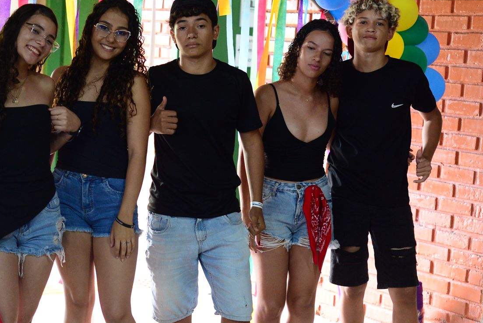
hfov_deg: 23.1
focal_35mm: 87
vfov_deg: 15.7
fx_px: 1168
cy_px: 205
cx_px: 112
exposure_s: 1/160
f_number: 2.8
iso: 2500
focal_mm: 50
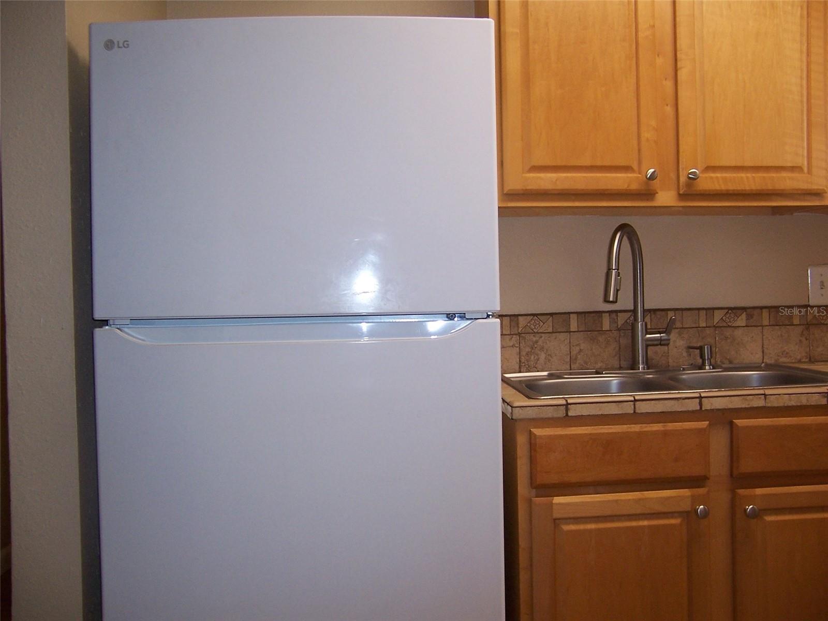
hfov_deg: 55.4
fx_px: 789
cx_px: 414
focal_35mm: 33
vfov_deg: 42.9
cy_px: 310
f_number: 2.8
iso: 140
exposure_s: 1/60
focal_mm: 5.5
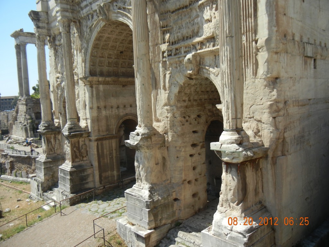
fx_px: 285
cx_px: 164
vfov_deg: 46.8
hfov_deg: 60.0
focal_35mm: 30
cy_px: 124
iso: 160
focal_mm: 5.4
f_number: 7
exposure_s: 1/273
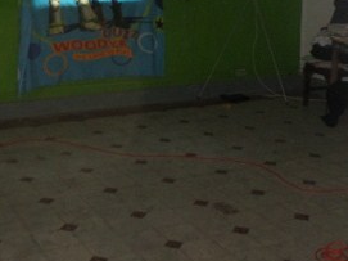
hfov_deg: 32.6
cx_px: 143
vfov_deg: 23.9
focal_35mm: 59
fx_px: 593
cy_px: 13
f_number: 2.5
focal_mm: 4.5
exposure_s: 1/30
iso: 160
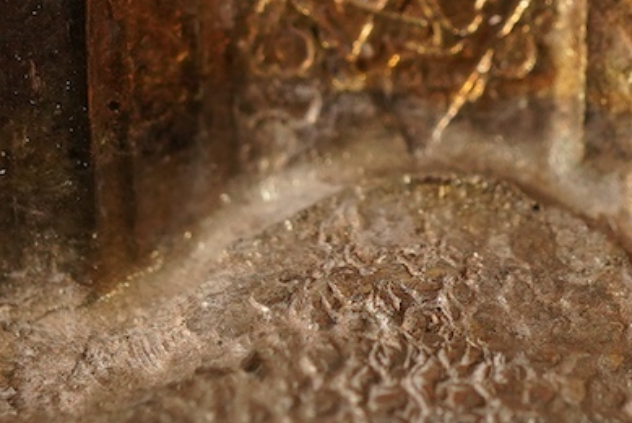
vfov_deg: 7.0
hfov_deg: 10.5
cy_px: -71
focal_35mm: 195
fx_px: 3426
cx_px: 334
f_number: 14
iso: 320
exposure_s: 1/125
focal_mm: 30
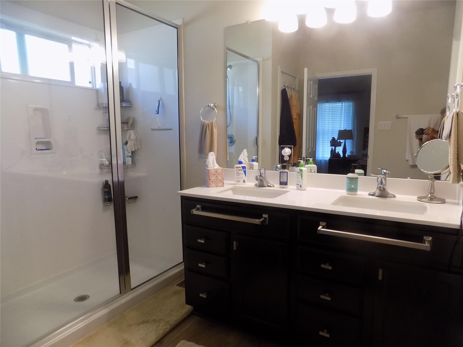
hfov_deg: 73.9
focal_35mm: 23
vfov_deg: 58.9
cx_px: 232
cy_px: 174
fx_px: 308
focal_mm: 4
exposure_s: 1/30
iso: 200
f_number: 3.1
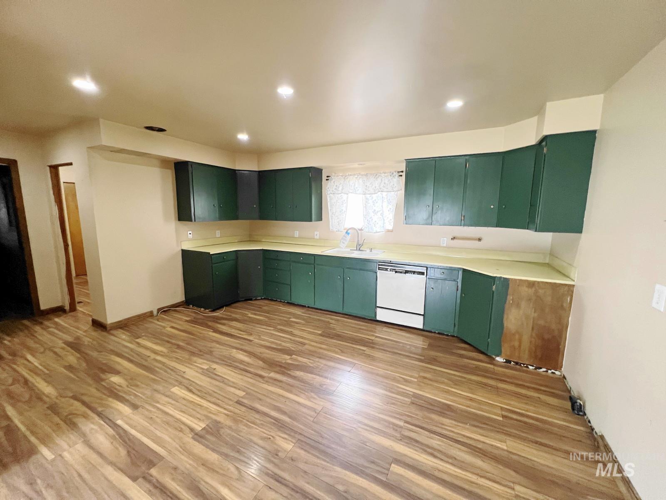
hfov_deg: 106.2
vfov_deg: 89.9
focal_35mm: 13
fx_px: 250
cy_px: 250
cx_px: 333
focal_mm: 1.57
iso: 400
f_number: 1.8
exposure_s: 1/60
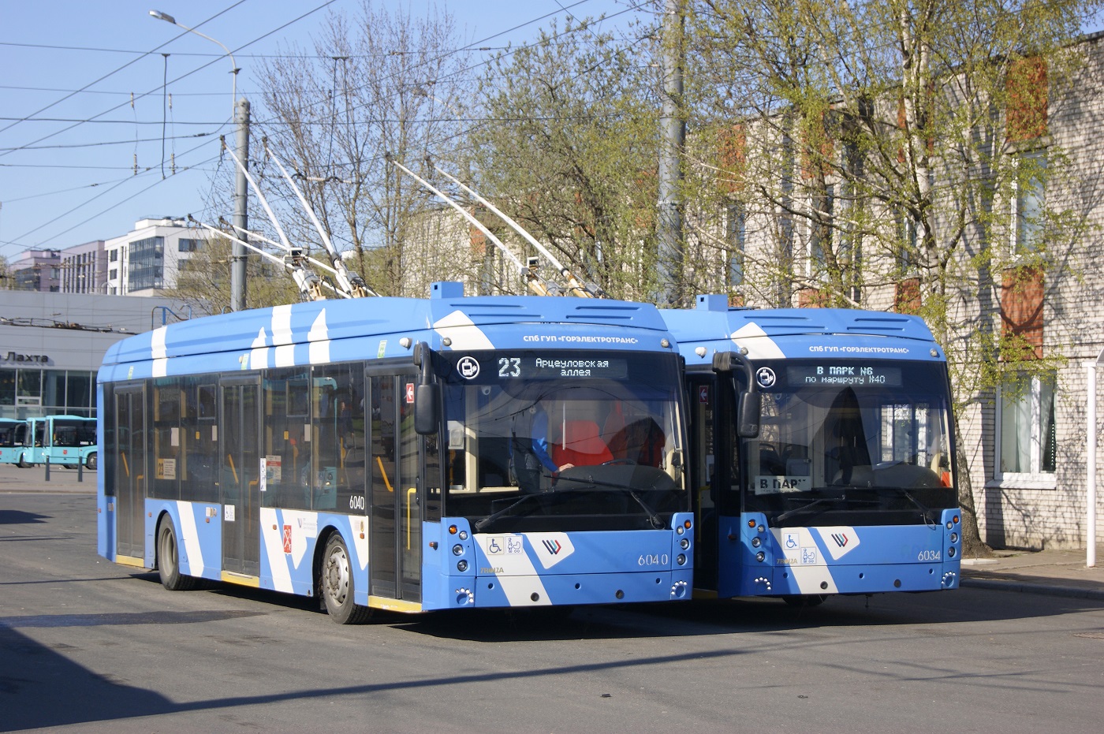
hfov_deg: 24.6
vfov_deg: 16.5
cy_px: 367
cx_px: 552
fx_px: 2528
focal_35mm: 82
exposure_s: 1/400
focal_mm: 55
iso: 100
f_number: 5.6
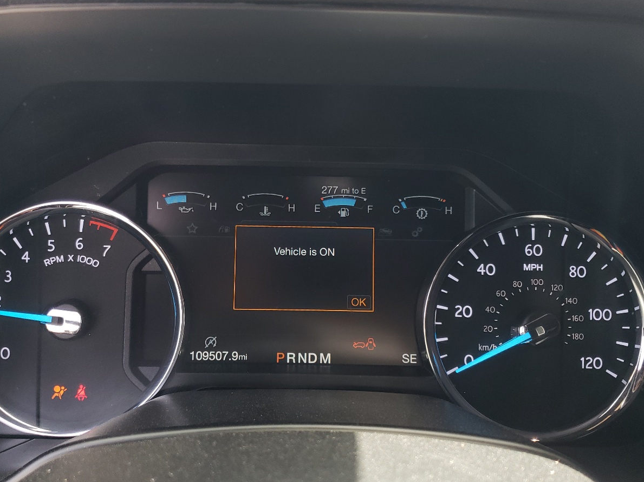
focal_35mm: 35
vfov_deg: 40.6
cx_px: 307
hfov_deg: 52.6
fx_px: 651
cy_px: 216
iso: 70
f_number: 1.5
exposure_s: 1/120
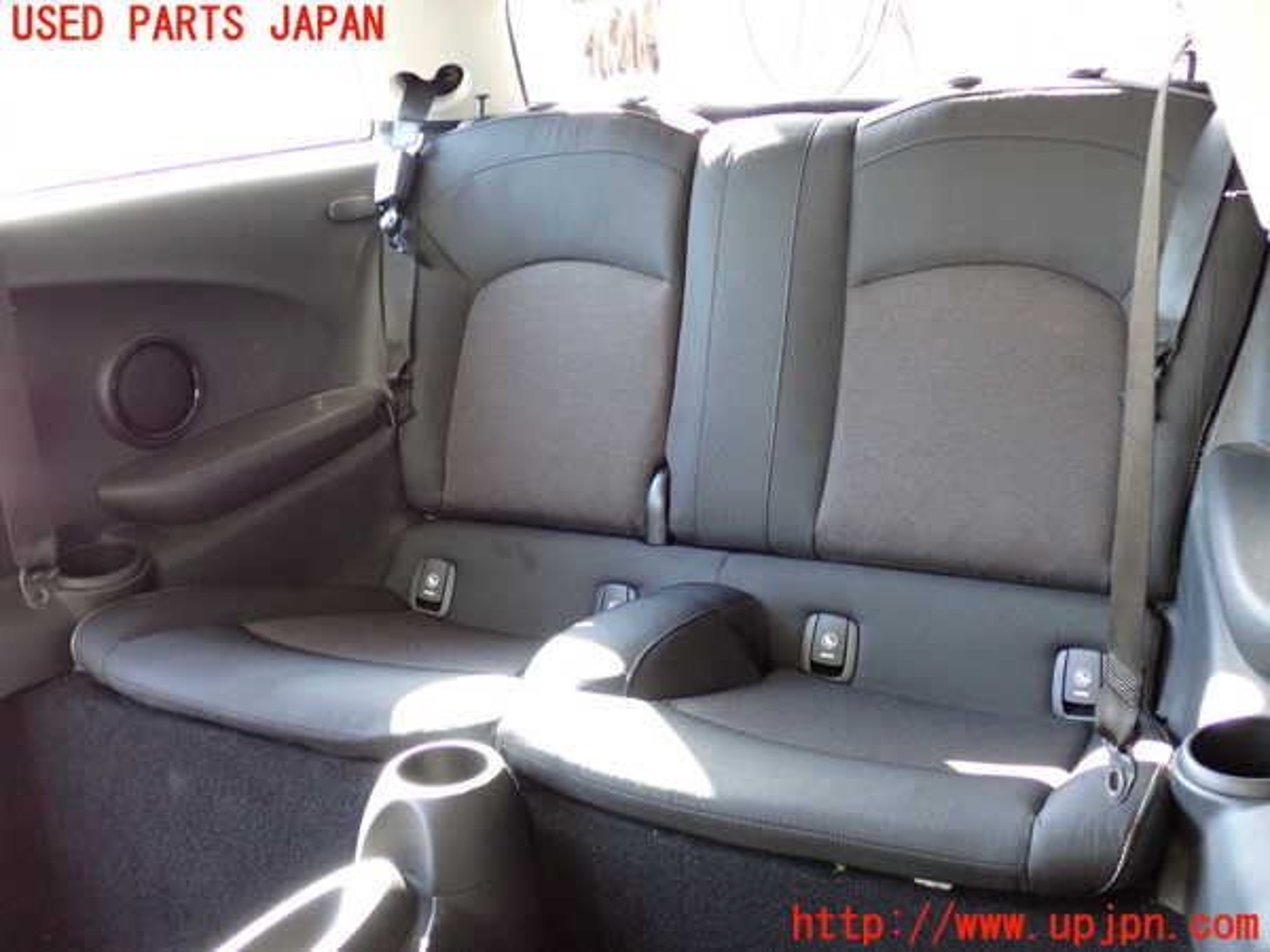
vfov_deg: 37.7
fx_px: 1394
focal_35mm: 38
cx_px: 635
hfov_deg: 49.0
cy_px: 476
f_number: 2.7
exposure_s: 1/125
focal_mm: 6.83
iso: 800
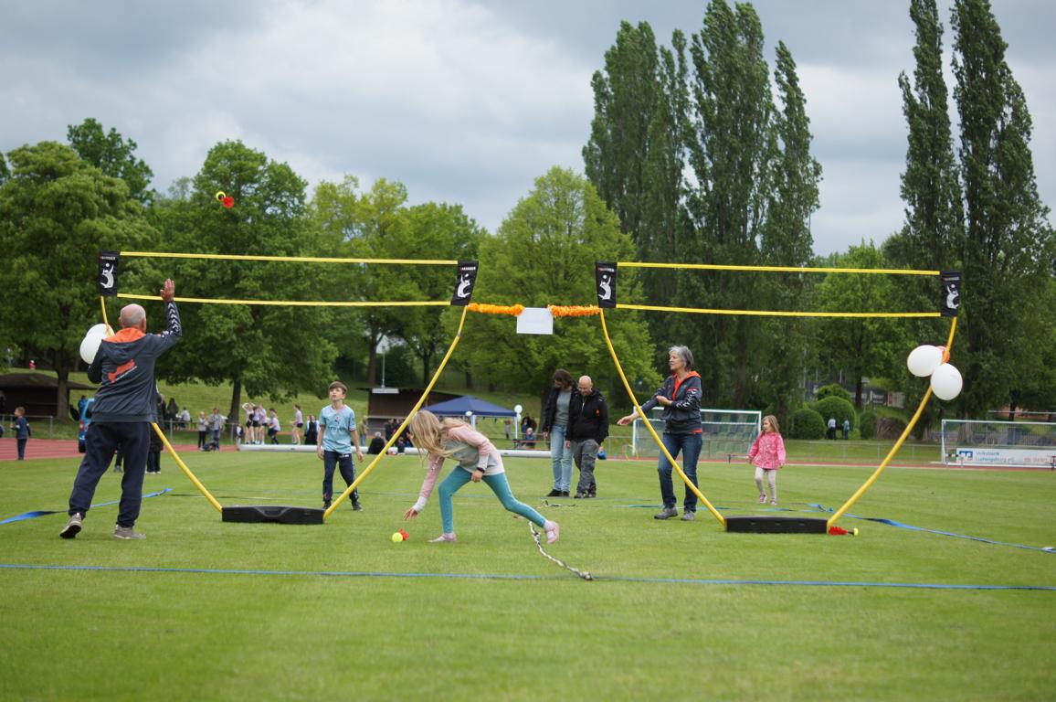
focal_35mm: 75
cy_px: 351
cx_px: 528
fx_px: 2197
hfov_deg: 27.0
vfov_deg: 18.1
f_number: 2
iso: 100
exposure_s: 1/2000
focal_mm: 50
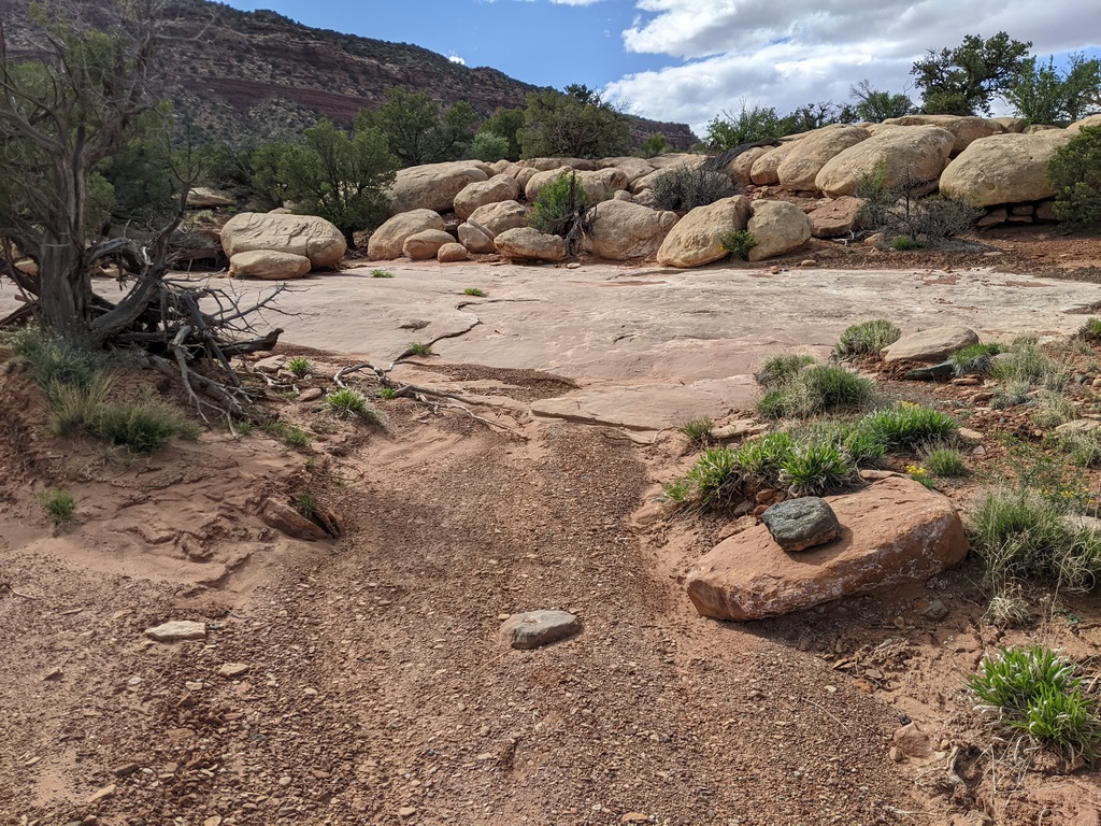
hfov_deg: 65.3
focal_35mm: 27
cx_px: 550
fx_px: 859
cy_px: 413
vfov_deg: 51.4
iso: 56
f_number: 1.8
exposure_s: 1/3906
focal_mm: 4.44
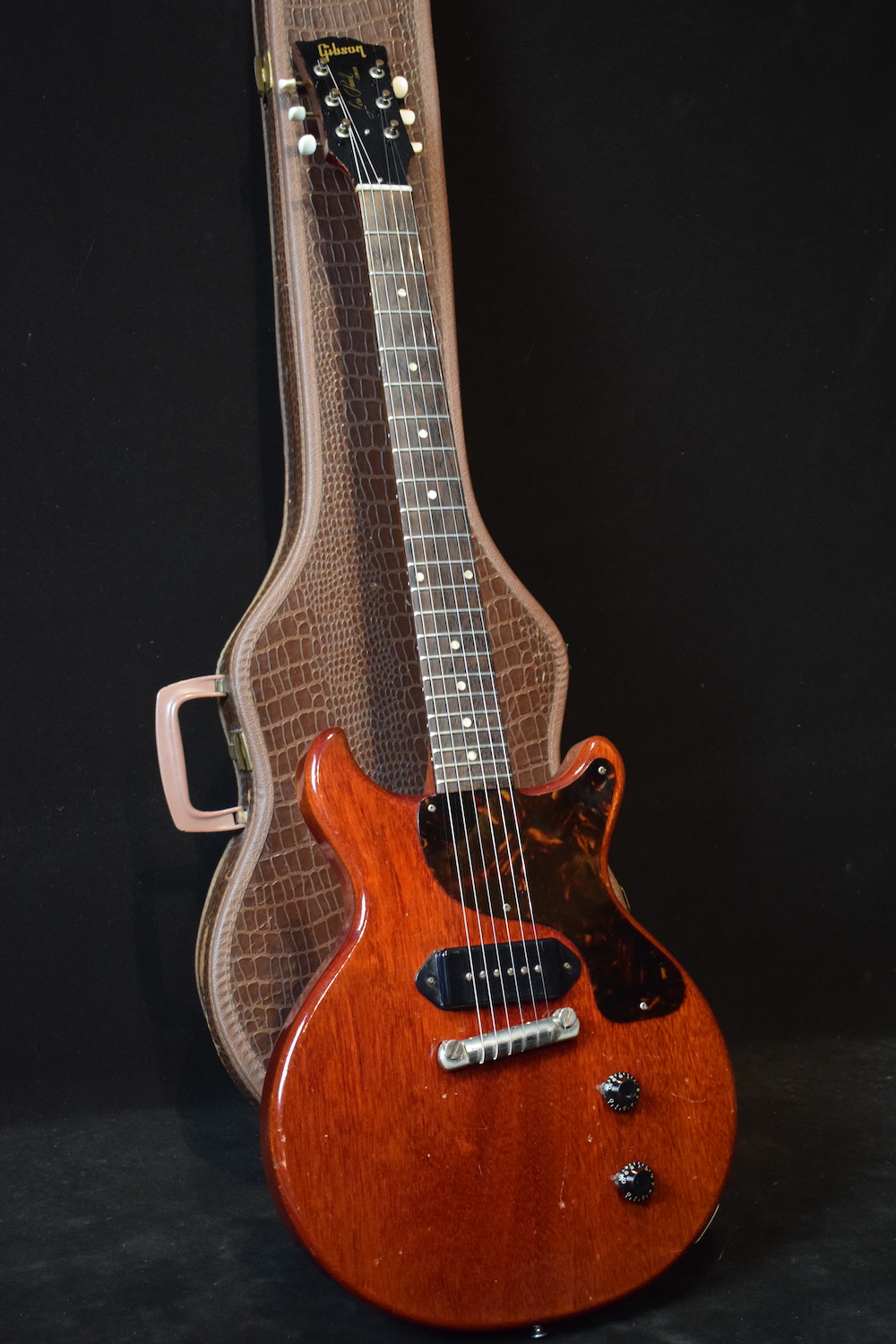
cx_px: 448
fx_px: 1792
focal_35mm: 48
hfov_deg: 28.1
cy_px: 672
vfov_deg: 41.1
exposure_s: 1/30
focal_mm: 32
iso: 2800
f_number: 4.5
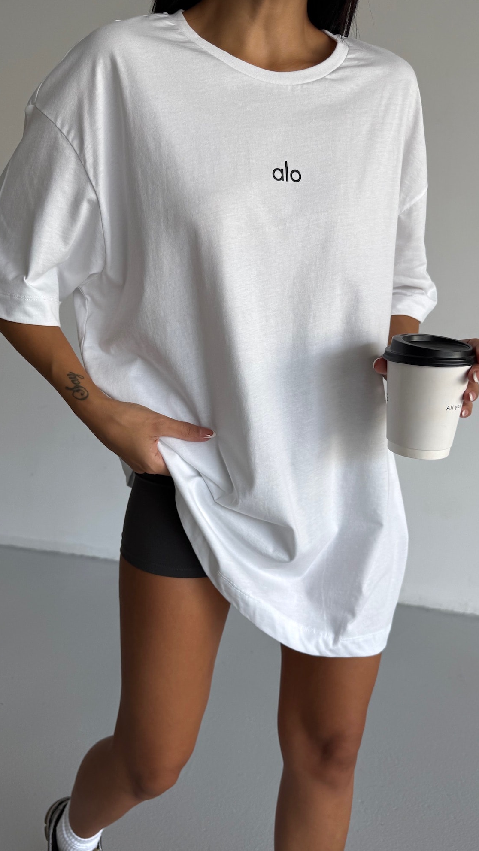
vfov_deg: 69.8
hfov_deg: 42.9
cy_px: 416
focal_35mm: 27
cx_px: 229
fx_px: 609
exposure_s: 1/235
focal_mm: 6.76
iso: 64
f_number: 1.78
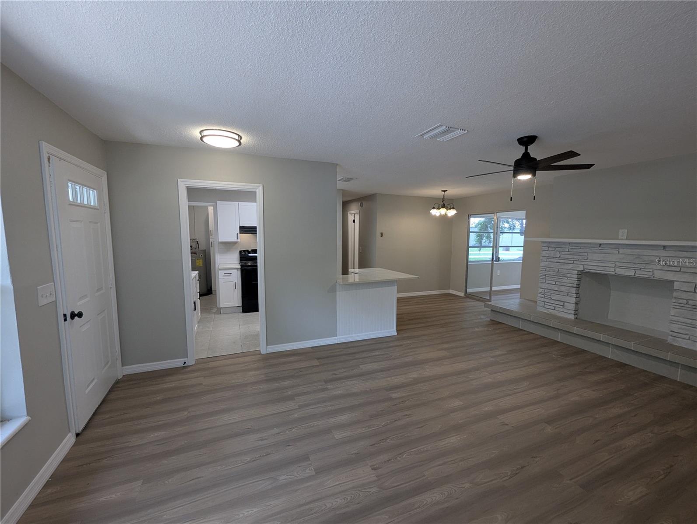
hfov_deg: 106.1
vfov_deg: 90.1
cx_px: 348
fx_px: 262
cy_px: 262
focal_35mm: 13
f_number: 2.2
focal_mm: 1.95
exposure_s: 1/40
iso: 37
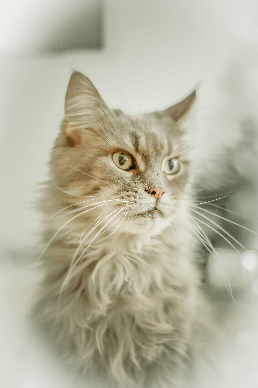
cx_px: 129
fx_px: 538
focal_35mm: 50
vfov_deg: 39.6
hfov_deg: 27.0
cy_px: 194
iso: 5600
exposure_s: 1/200
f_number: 1.8
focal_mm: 50
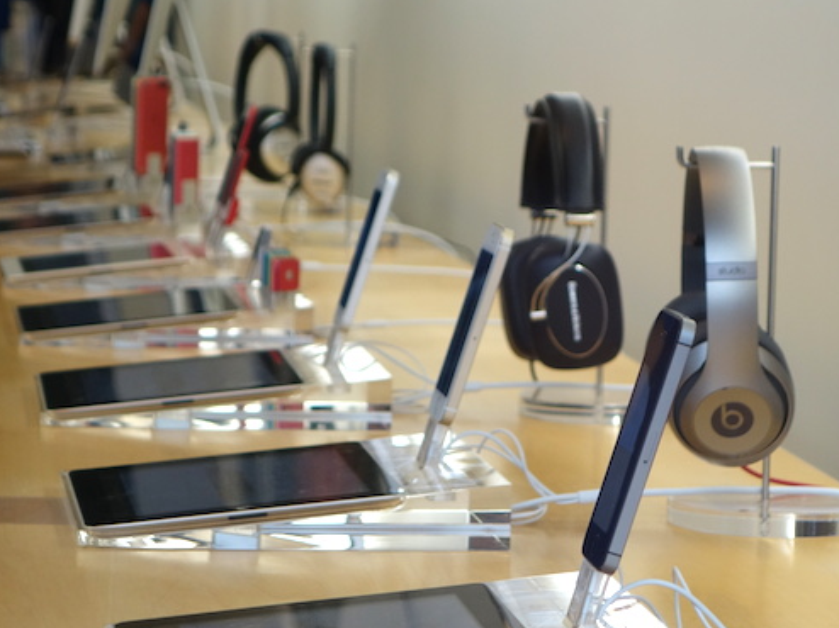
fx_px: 3925
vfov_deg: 9.2
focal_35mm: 162
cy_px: 367
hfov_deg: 12.2
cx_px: 477
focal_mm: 37.1
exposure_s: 1/100
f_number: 4.9
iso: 500
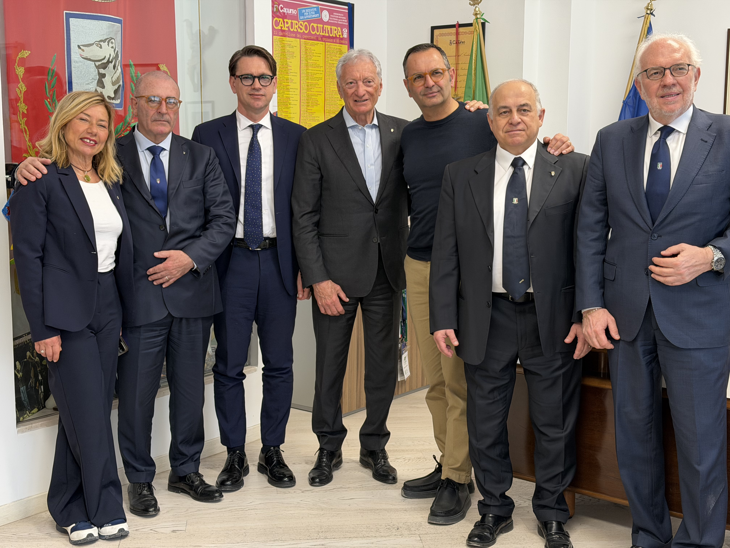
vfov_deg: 30.3
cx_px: 365
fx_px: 1012
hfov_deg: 39.7
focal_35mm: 48
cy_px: 274
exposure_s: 1/50
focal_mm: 6.76
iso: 125
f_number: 1.78
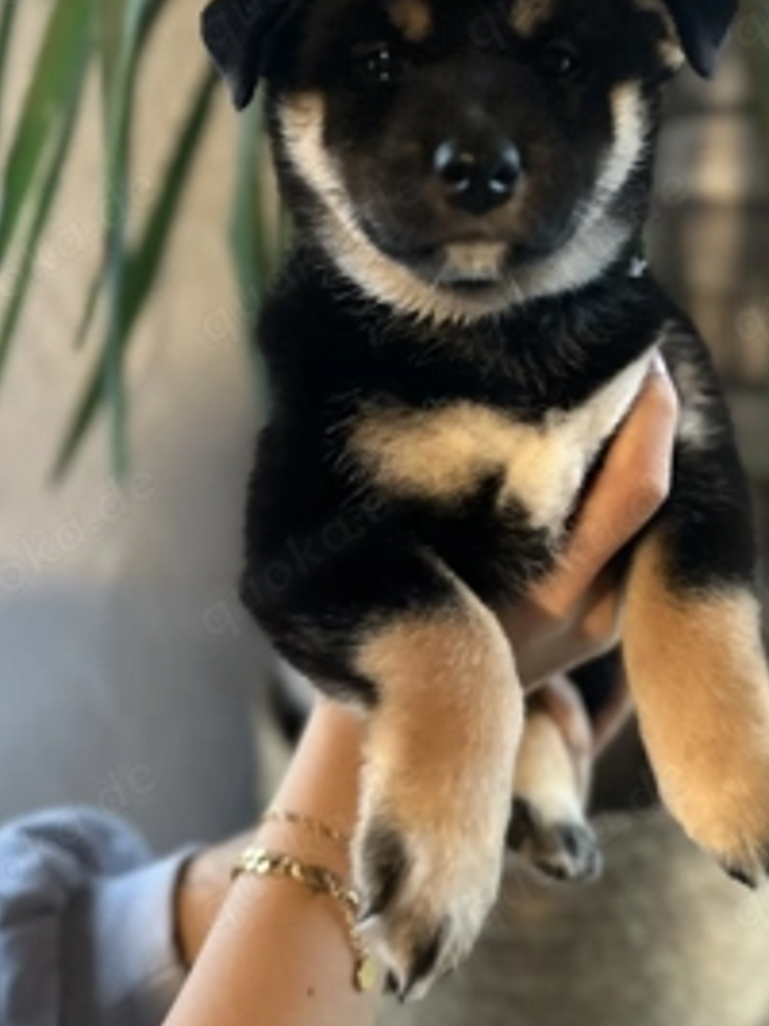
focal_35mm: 36
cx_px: 450
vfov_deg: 50.1
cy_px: 315
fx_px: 1067
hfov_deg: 39.5
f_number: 1.78
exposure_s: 1/35
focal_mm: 6.86
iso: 1000
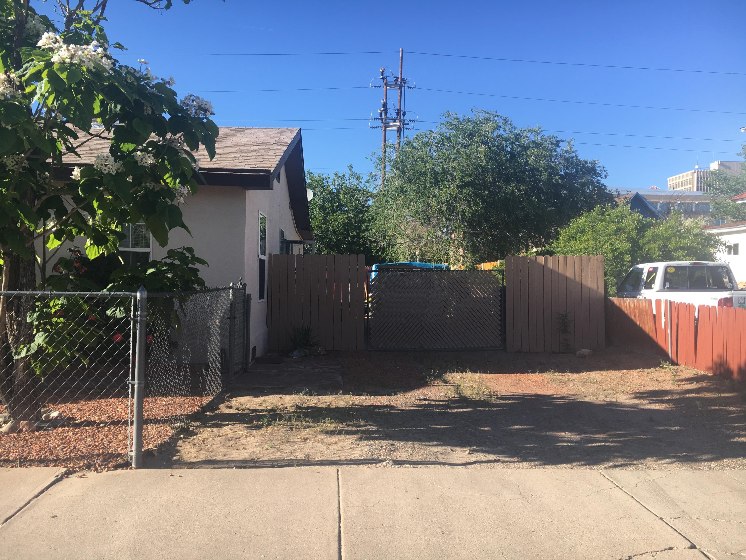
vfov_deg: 48.2
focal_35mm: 29
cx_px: 373
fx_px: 625
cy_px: 280
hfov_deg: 61.7
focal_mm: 4.15
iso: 25
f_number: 2.2
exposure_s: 1/657
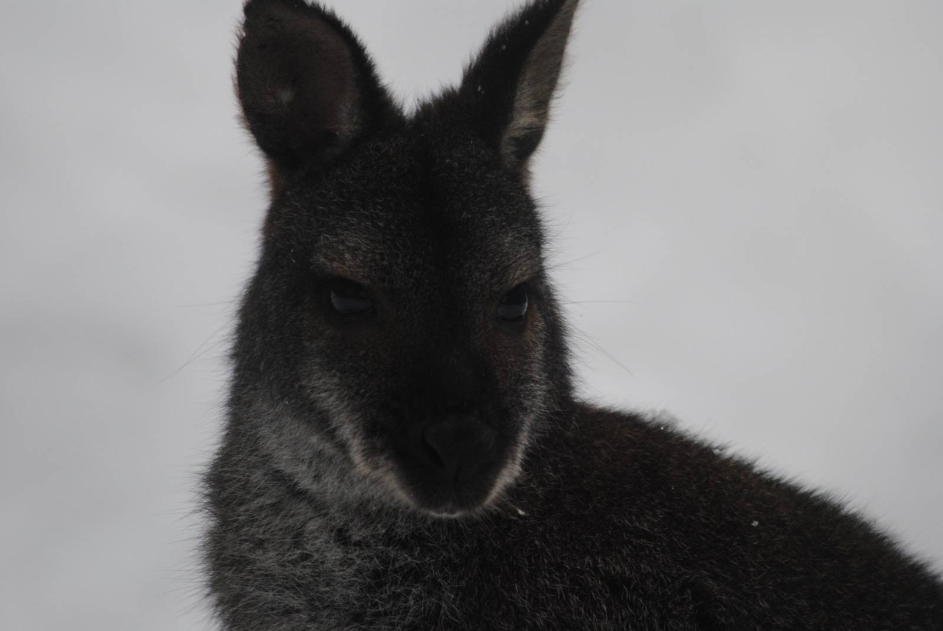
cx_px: 472
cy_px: 316
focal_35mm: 450
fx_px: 11801
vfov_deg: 3.1
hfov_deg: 4.6
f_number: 5.6
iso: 560
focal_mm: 300
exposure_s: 1/500
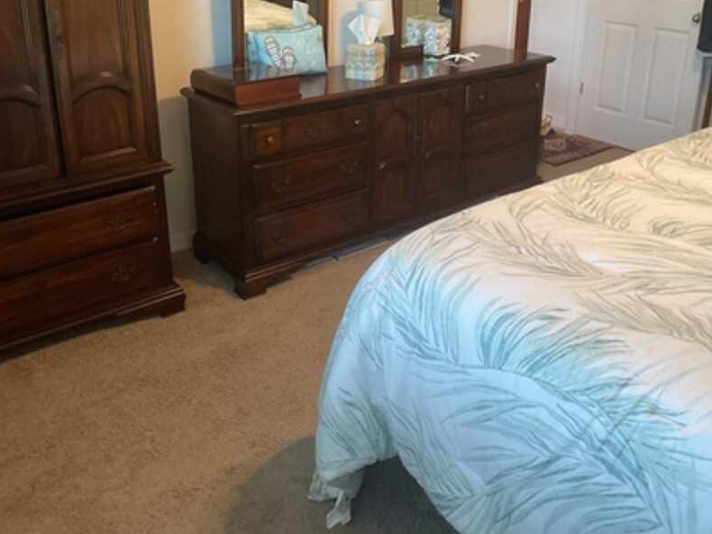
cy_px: 156
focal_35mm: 47
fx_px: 966
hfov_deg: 40.4
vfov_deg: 30.5
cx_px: 340
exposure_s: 1/60
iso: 125
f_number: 1.8
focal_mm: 3
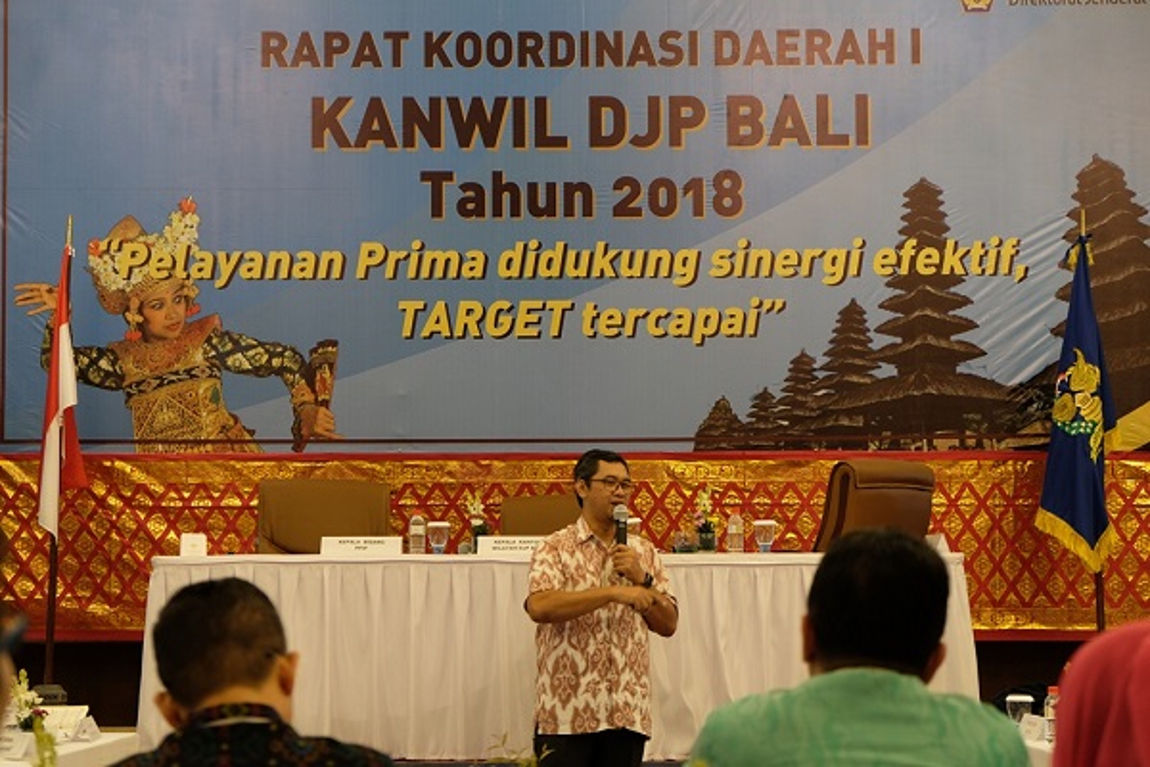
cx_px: 575
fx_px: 2428
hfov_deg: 26.7
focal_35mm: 76
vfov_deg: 17.9
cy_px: 384
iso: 1000
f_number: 4
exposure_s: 1/50
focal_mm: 50.5
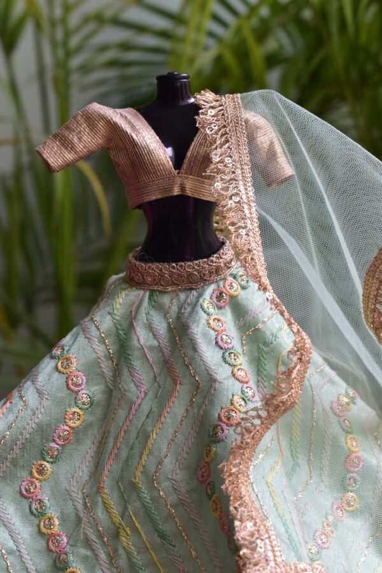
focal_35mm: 82
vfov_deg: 24.6
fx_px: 1313
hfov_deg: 16.6
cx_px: 191
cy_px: 286
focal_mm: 55
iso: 400
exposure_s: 1/50
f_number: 7.1
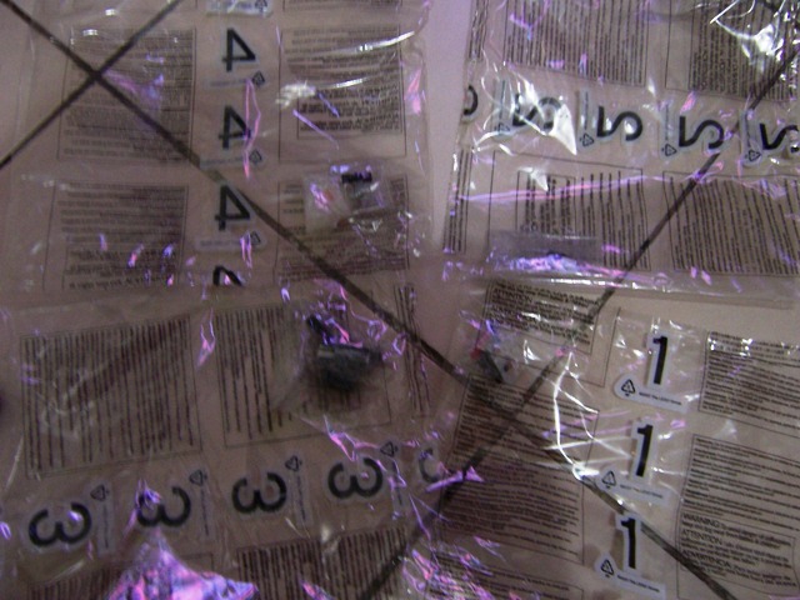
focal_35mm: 33
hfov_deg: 55.4
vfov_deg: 42.9
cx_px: 400
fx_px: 763
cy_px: 300
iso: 140
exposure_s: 1/8
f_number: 3.4
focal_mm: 5.5
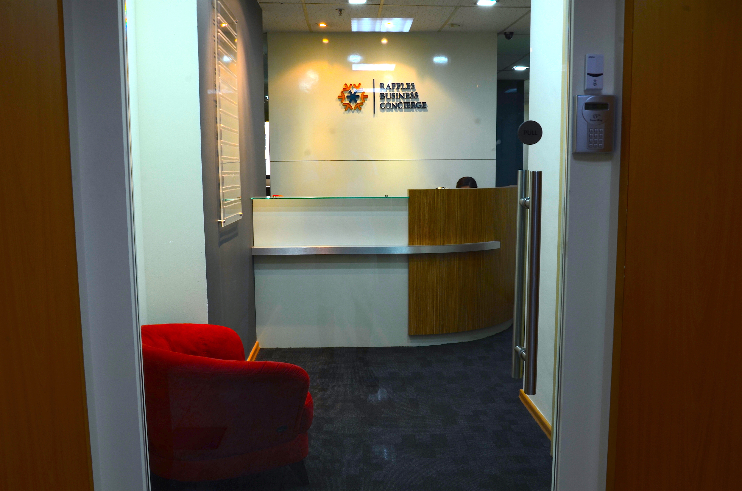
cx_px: 371
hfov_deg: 59.6
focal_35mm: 32
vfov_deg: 41.5
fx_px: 648
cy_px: 246
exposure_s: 1
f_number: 14
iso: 100
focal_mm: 21
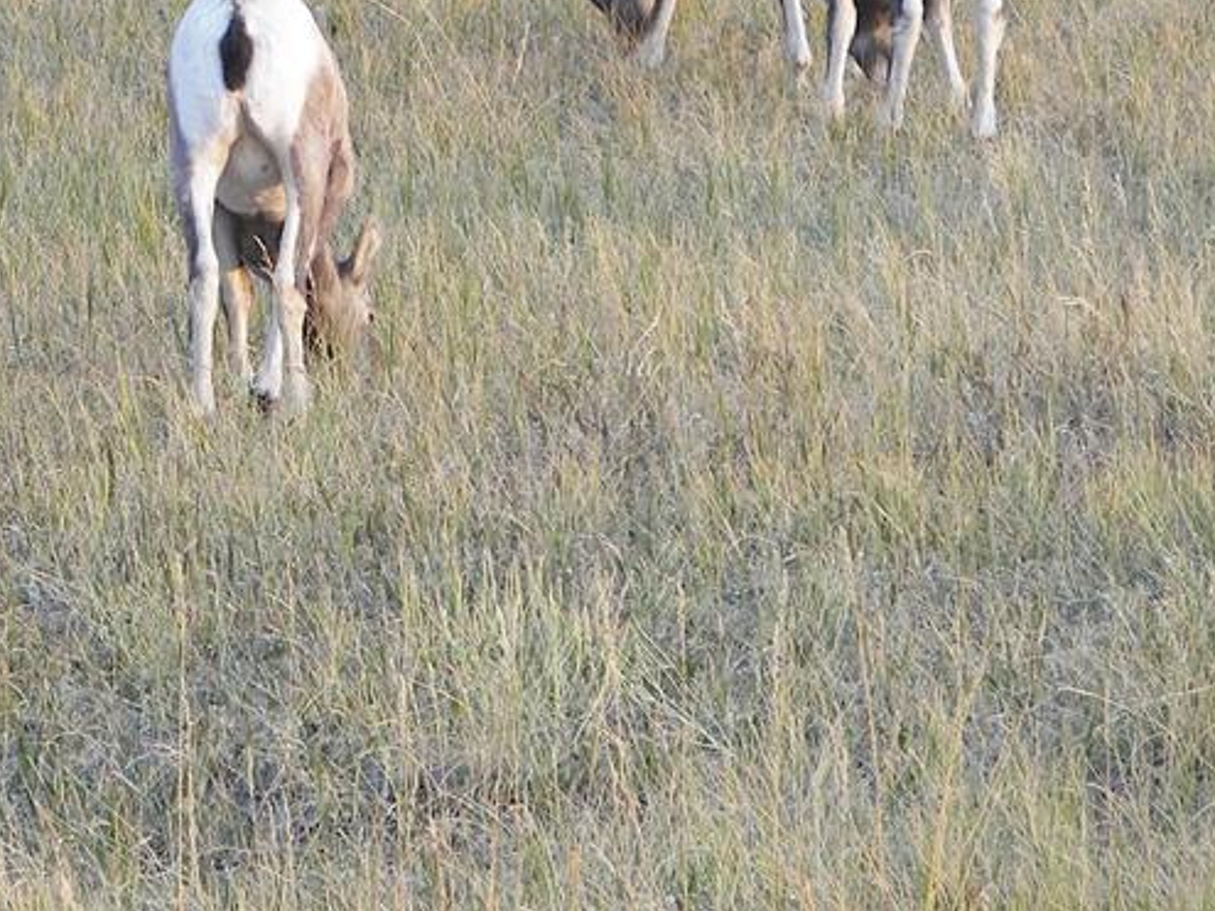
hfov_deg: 5.0
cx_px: 10
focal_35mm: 395
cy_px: -20
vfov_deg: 3.8
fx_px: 13861
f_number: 3.6
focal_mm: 31.6
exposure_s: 1/80
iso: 64
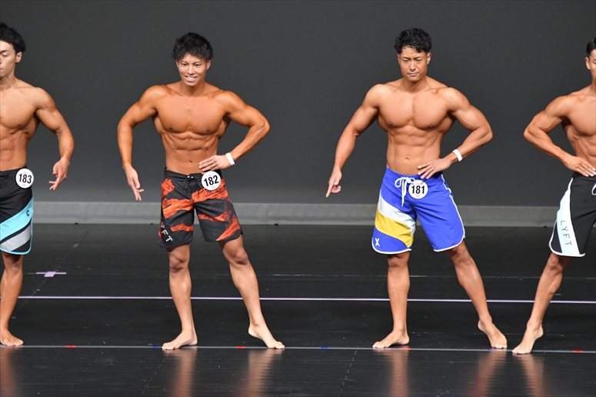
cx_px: 298
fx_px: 5213
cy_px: 198
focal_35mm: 315
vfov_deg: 4.4
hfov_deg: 6.5
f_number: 5.6
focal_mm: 210
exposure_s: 1/400
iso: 4000
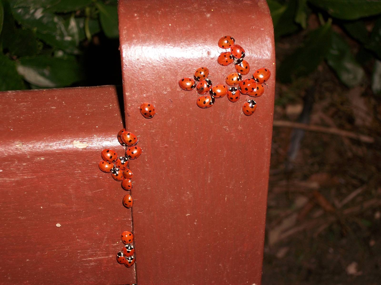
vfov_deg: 19.1
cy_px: 142
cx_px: 190
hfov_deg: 25.3
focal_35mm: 77
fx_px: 847
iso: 80
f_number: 4.6
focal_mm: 13.7
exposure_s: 1/125
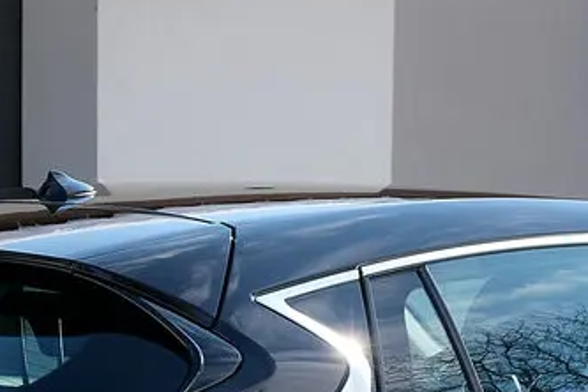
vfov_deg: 6.7
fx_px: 3283
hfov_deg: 10.2
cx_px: 345
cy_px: 589
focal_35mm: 201
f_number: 5.6
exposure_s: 1/600
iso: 320
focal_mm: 39
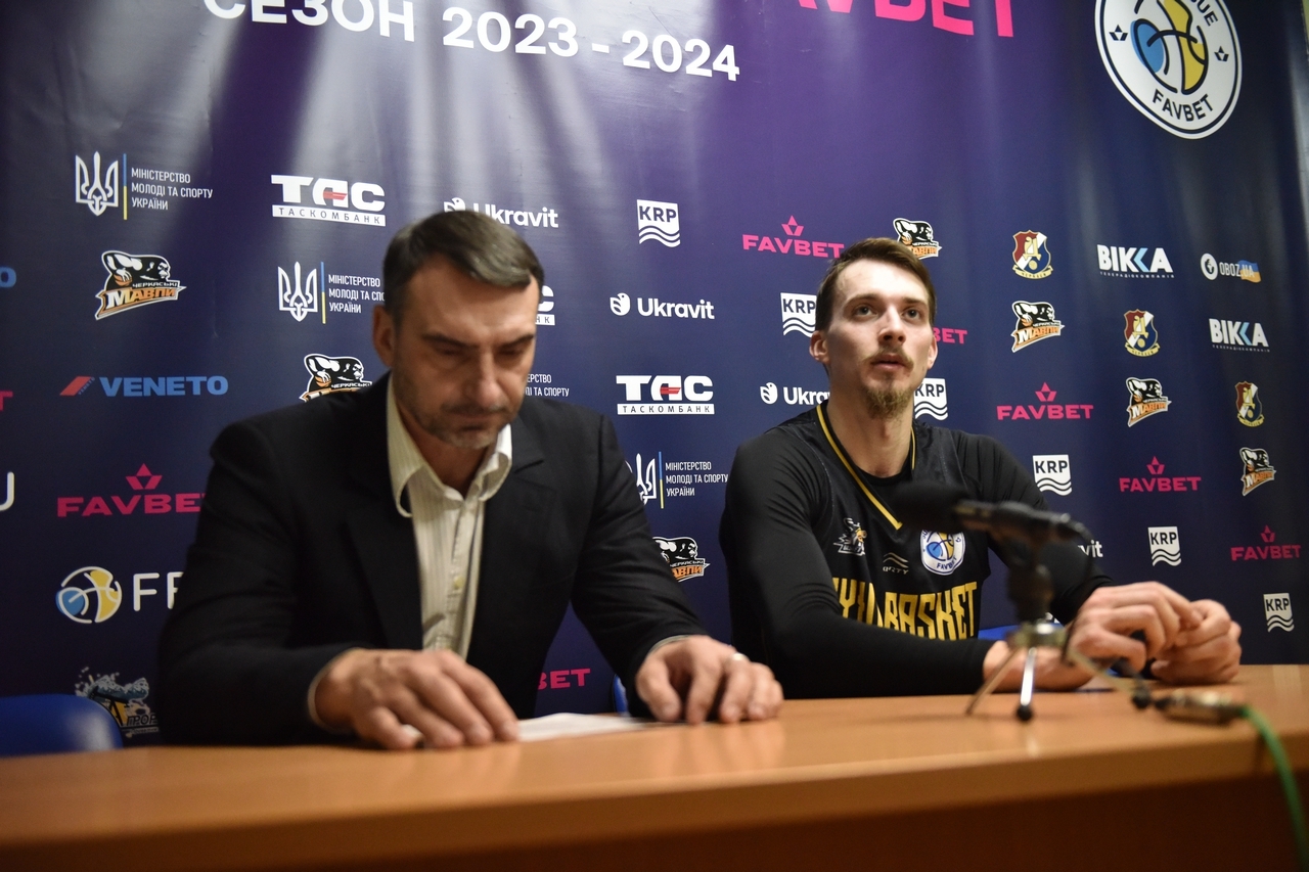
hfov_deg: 50.7
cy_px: 436
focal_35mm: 38
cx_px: 654
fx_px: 1381
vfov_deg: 35.0
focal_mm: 38
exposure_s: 1/320
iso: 5000
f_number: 2.8
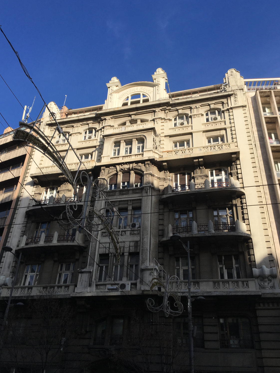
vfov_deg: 58.3
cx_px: 134
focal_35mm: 31
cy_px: 185
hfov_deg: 45.4
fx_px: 334
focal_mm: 4.15
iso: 25
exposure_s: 1/1350
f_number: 2.2
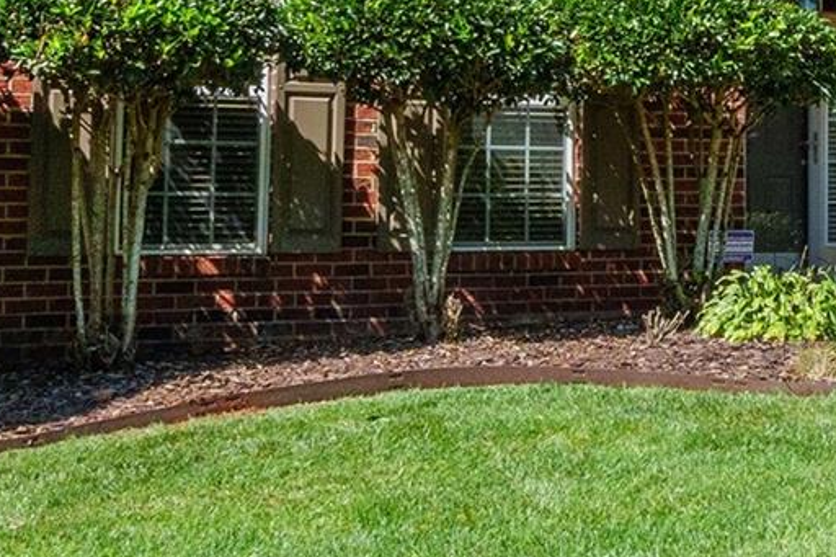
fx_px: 1532
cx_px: 1050
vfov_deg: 20.3
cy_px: 104
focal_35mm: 66
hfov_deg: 26.5
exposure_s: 1/640
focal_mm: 11
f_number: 11
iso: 800
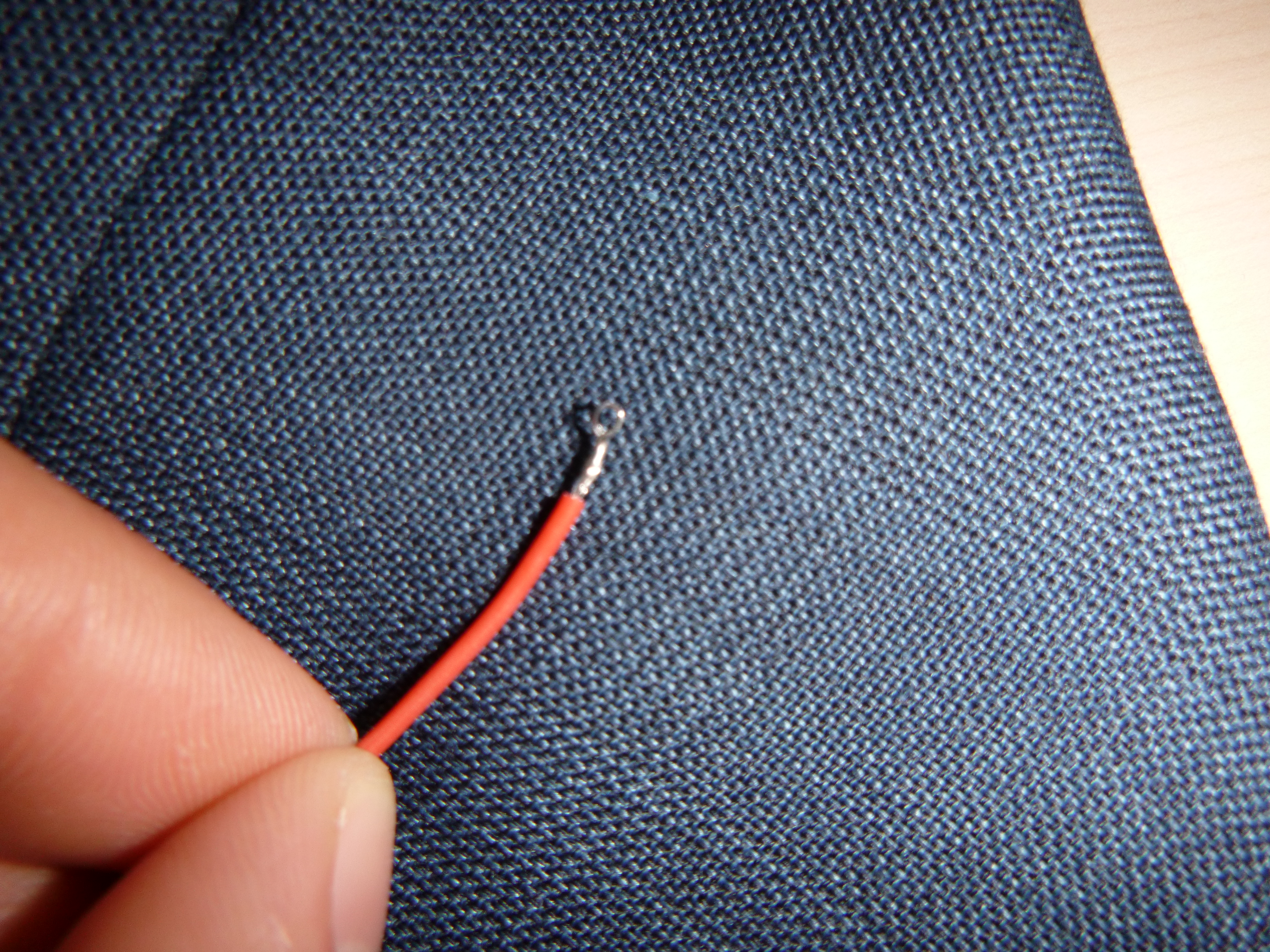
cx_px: 635
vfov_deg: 54.9
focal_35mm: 25
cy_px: 476
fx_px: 917
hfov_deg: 69.4
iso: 100
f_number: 3.9
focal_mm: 4.5
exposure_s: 1/60
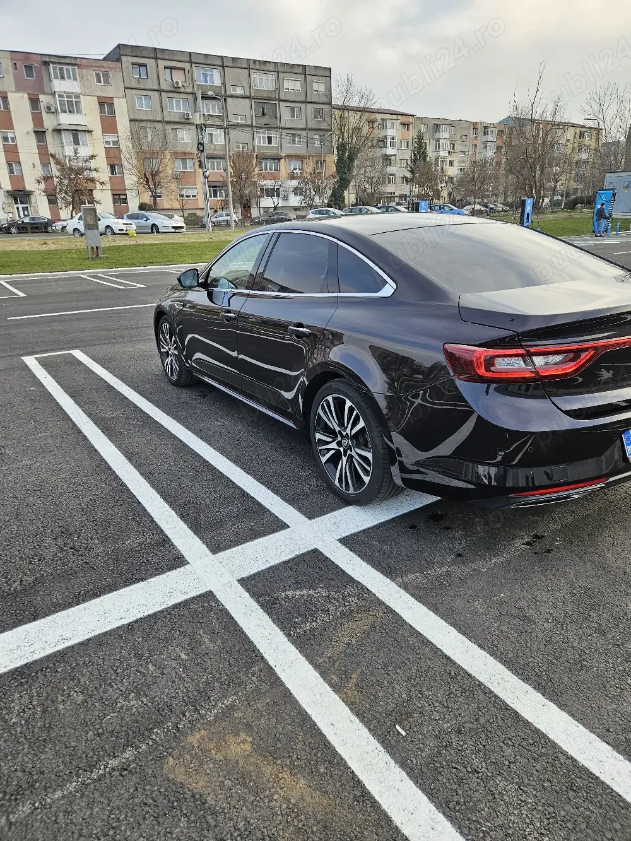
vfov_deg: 73.9
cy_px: 420
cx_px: 316
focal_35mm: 23
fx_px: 559
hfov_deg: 58.9
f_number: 1.8
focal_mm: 5.4
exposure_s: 1/385
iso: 50
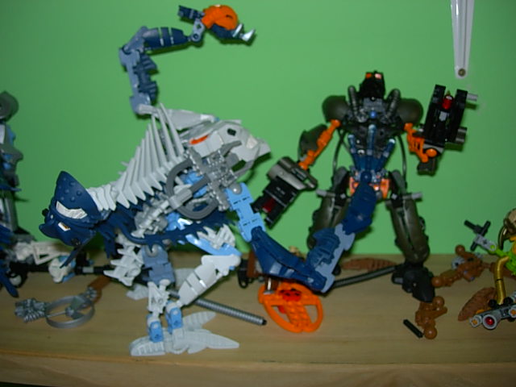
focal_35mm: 38
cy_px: 194
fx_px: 566
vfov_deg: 37.7
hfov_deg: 49.0
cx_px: 258
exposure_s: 1/64
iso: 79
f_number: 2.8
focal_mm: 7.8
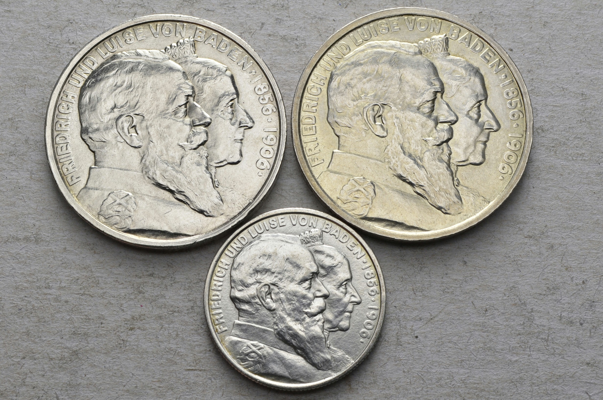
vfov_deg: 18.8
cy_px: 200
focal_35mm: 72
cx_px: 302
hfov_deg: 28.1
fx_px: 1204
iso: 400
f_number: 14
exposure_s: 1/250
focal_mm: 48
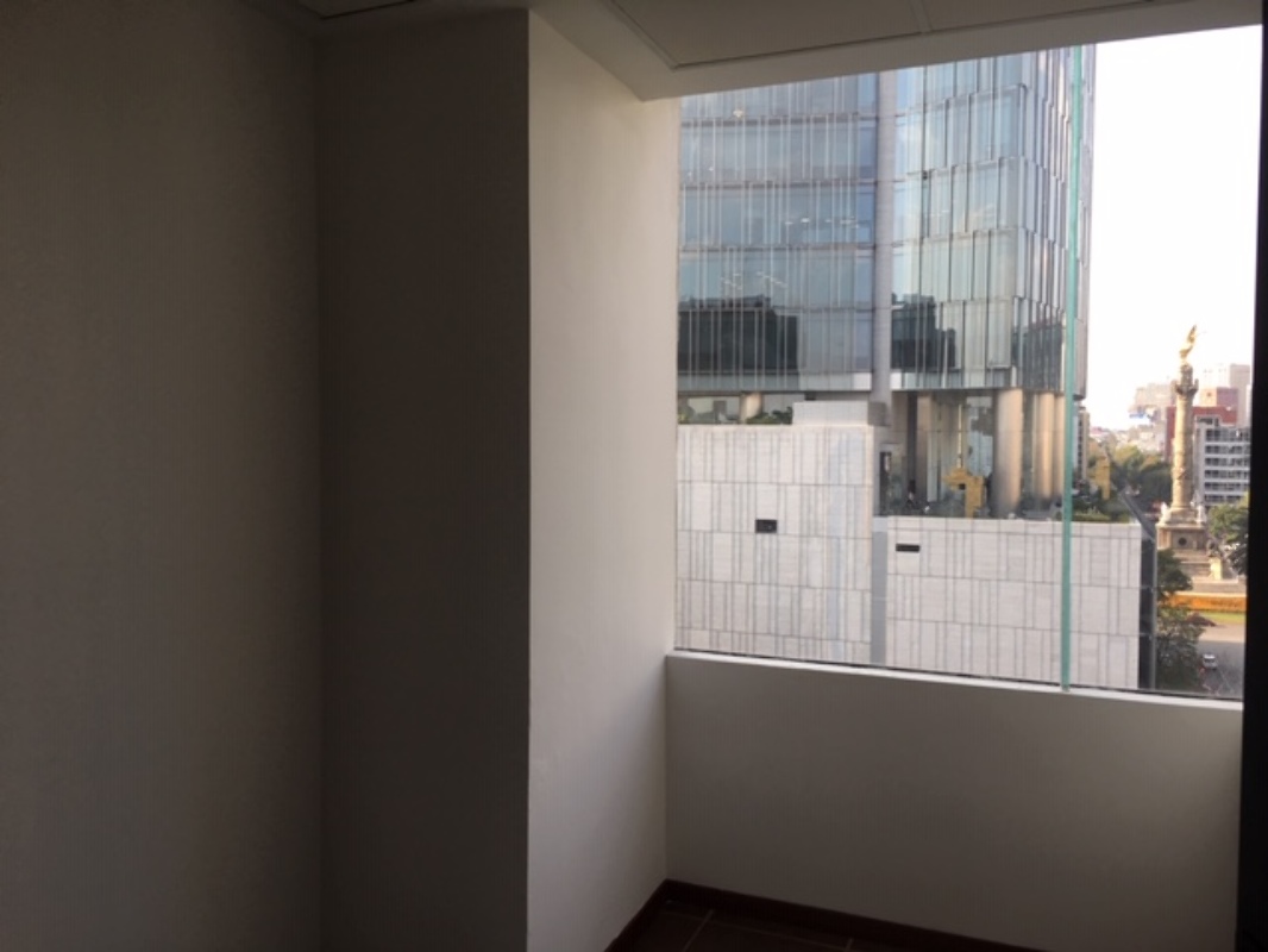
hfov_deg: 61.6
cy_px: 476
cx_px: 634
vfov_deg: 48.2
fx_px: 1063
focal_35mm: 29
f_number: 2.2
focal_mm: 4.15
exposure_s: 1/120
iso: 25
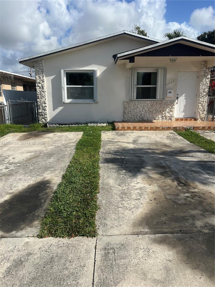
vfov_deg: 67.3
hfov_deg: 53.1
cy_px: 144
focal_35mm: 26
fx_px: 215
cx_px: 108
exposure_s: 1/5882
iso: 50
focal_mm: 5.7
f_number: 1.5
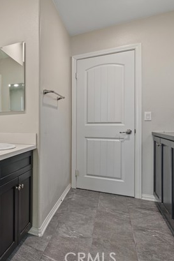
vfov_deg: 71.5
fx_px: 181
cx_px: -22
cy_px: 131
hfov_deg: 40.3
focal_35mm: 25
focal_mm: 16
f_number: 7.1
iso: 160
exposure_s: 1/4
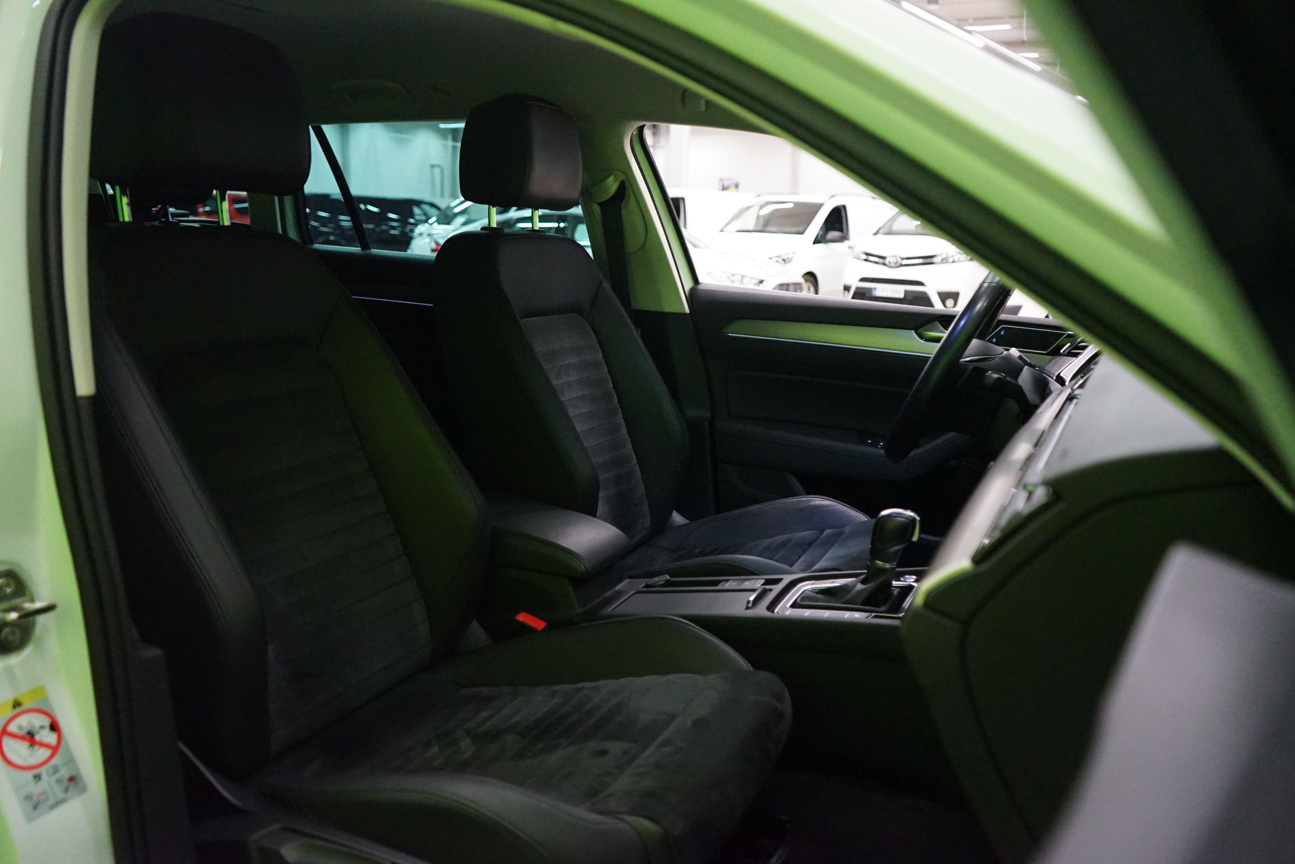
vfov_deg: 46.4
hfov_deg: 65.5
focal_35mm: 28
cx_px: 648
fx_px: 1007
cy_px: 432
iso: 6400
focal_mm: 28
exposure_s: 1/80
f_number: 3.5
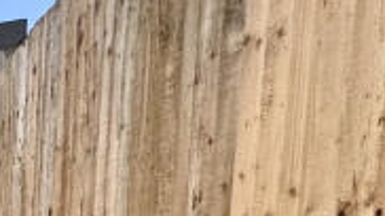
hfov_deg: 12.8
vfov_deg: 12.7
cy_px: 390
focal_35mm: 86
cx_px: -675
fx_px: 877
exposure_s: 1/3717
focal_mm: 2.22
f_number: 2.2
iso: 40
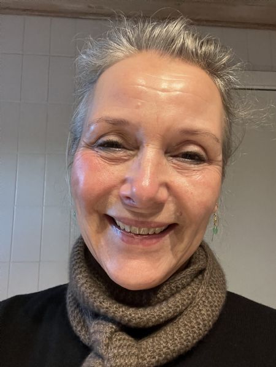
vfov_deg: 60.0
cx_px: 138
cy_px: 184
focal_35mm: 30
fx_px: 319
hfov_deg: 46.8
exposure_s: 1/33
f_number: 2.2
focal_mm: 2.71
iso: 320
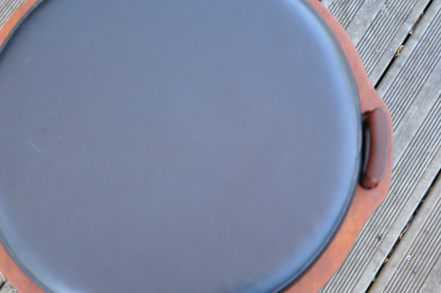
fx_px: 769
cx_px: 192
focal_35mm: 63
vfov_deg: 21.6
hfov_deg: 32.0
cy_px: 121
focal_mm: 25
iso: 500
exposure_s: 1/60
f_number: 4
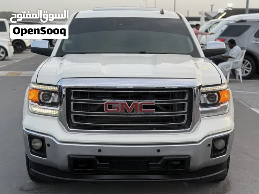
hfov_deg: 39.7
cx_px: 130
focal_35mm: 48
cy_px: 97
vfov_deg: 30.3
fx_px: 359
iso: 50
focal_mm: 6.76
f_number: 1.78
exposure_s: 1/192
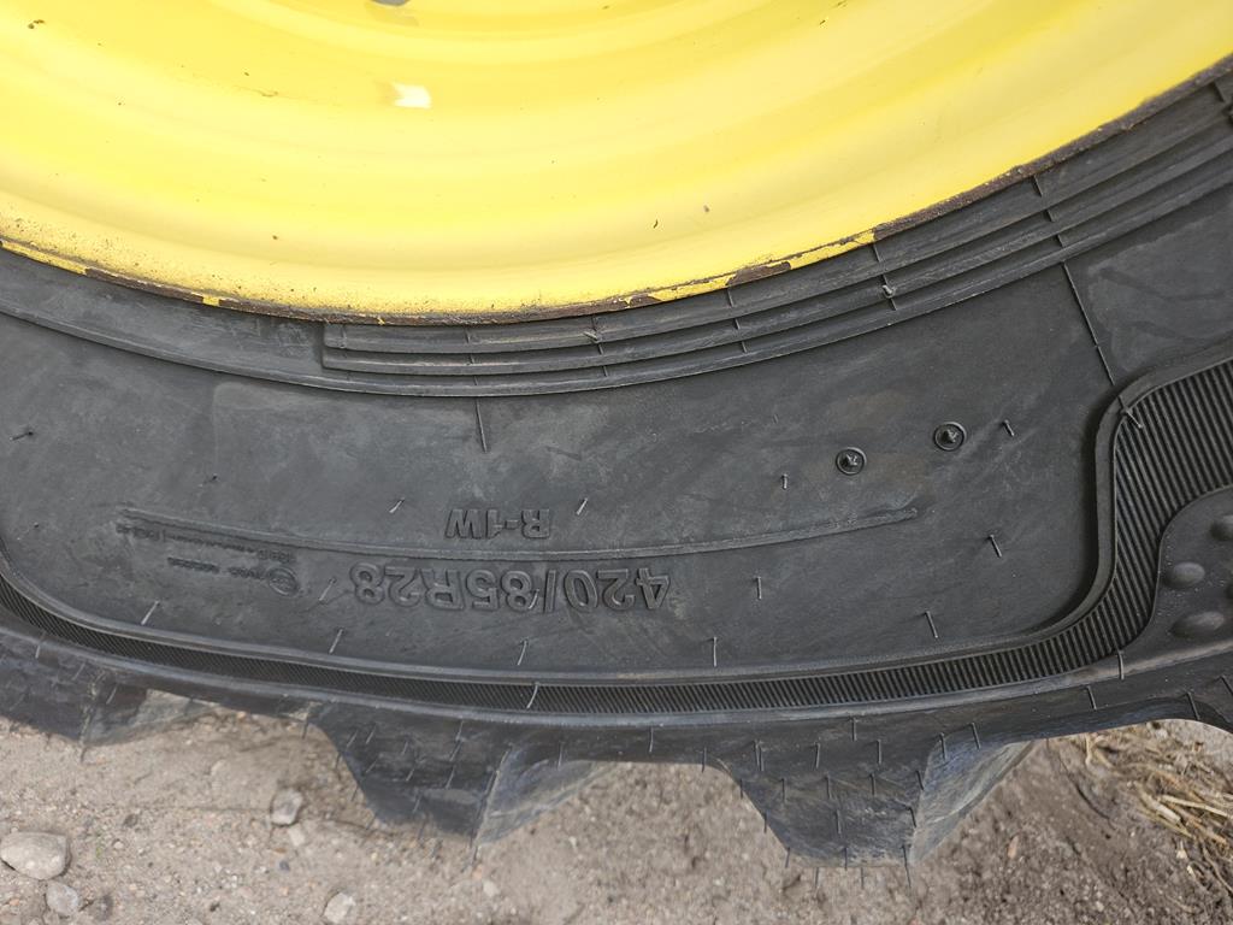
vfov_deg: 58.9
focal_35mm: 23
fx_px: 819
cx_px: 616
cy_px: 462
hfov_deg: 73.9
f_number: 1.8
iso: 32
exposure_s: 1/180
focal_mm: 5.4
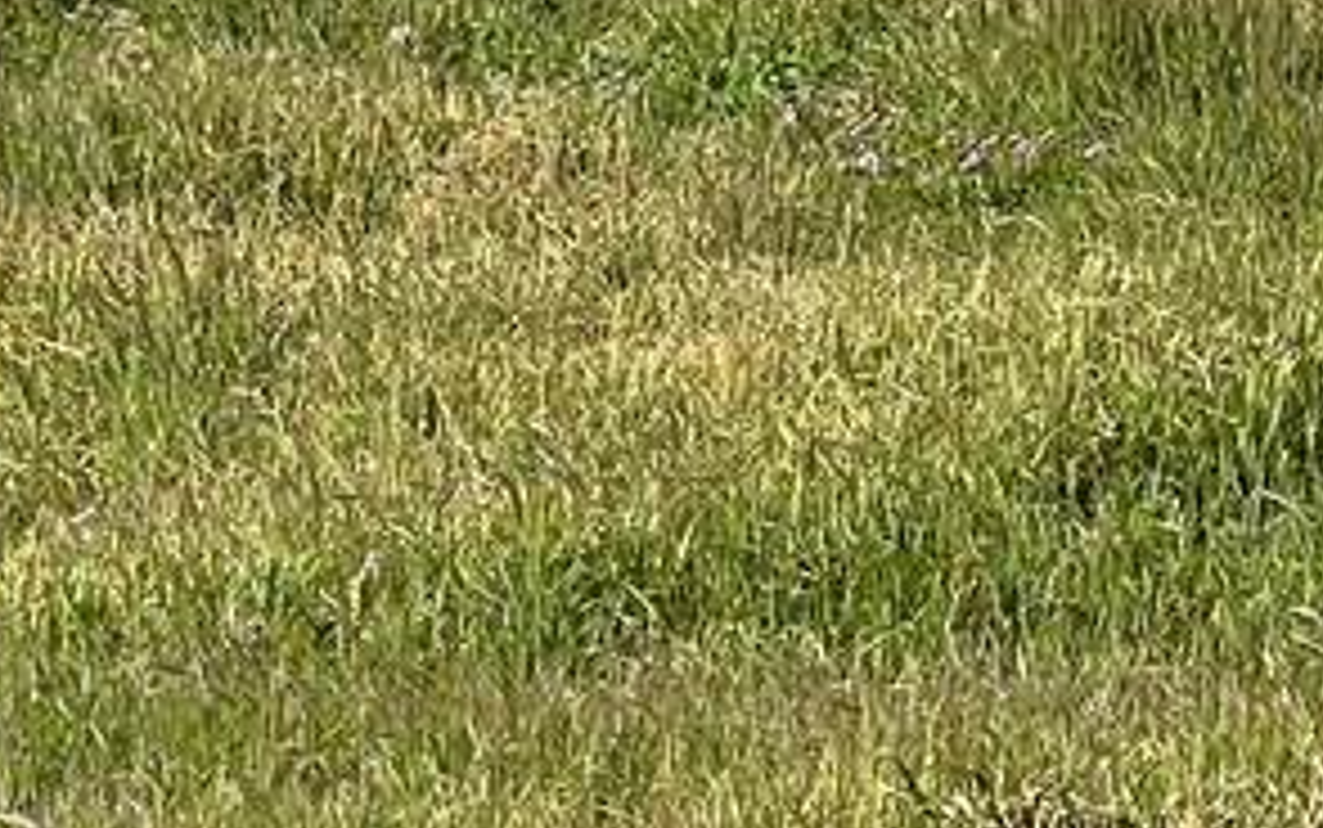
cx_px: 940
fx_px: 12805
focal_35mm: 355
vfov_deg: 3.7
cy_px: -1030
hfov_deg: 5.9
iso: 32
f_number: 2.8
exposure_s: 1/978
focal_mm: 9
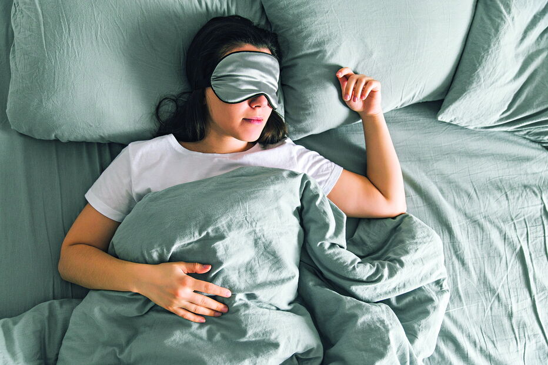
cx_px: 274
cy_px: 182
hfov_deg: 58.7
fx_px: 487
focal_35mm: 32
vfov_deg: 41.1
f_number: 2.8
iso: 500
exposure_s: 1/125
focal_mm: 32
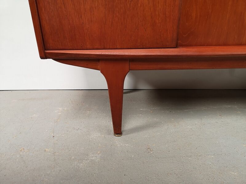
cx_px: 123
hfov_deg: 65.3
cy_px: 92
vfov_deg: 51.4
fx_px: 192
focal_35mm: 27
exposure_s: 1/60
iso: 80
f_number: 1.8
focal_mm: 5.58
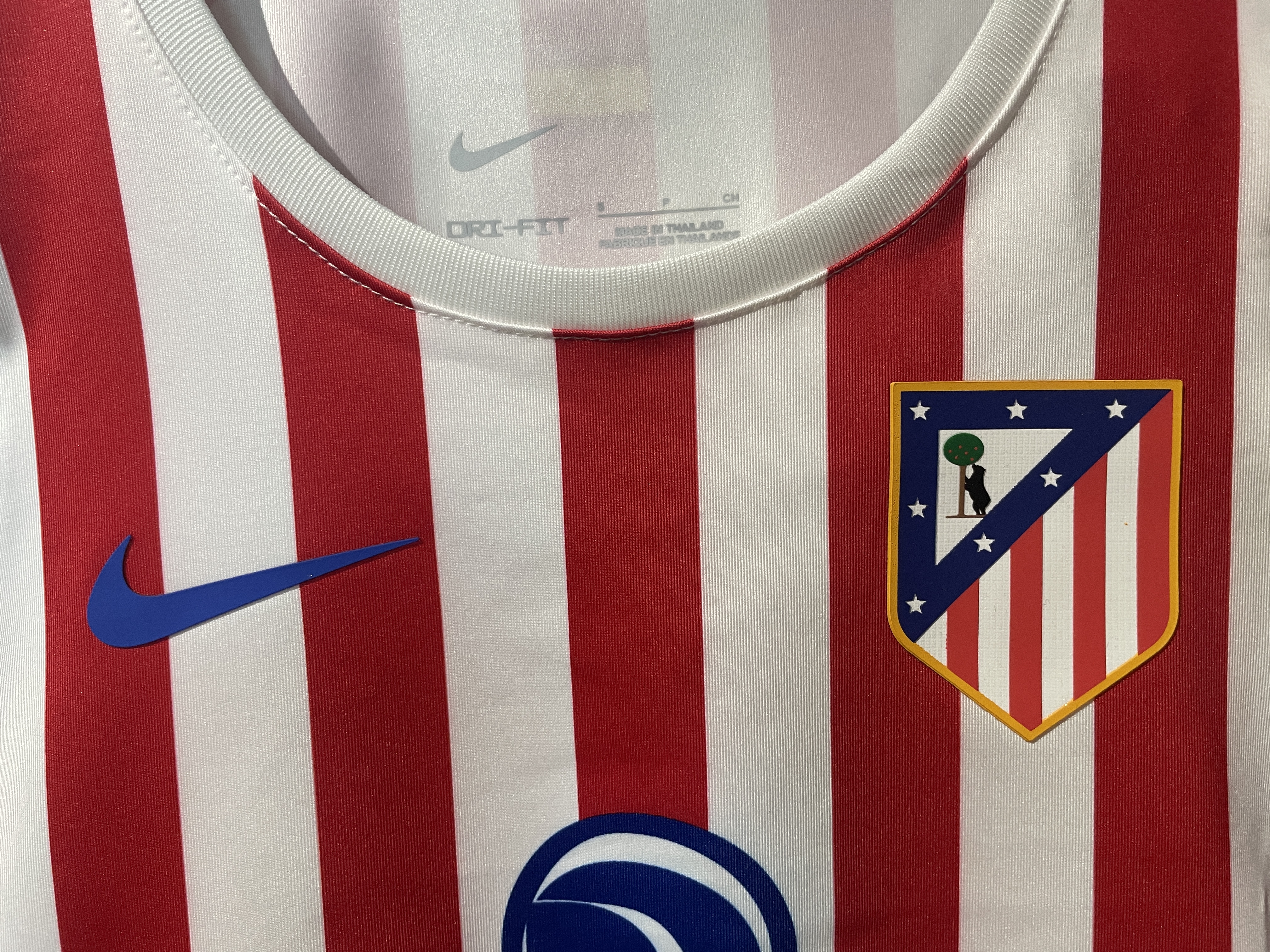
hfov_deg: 67.3
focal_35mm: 26
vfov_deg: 53.1
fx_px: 954
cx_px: 635
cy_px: 476
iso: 125
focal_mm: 4.2
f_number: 1.6
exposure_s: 1/50
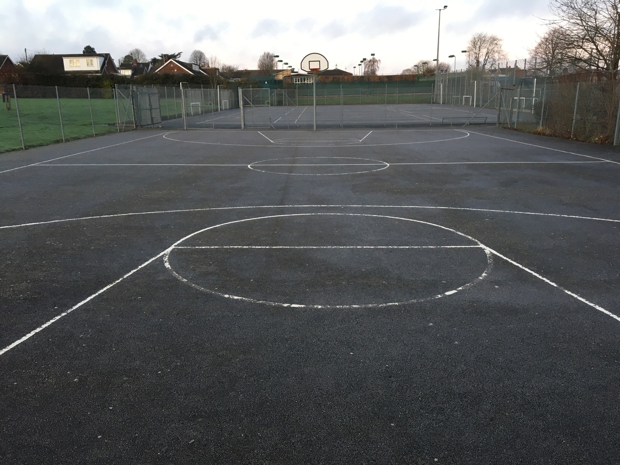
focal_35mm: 29
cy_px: 232
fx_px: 519
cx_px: 310
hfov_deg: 61.7
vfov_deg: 48.2
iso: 32
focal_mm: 4.15
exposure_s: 1/33
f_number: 2.2
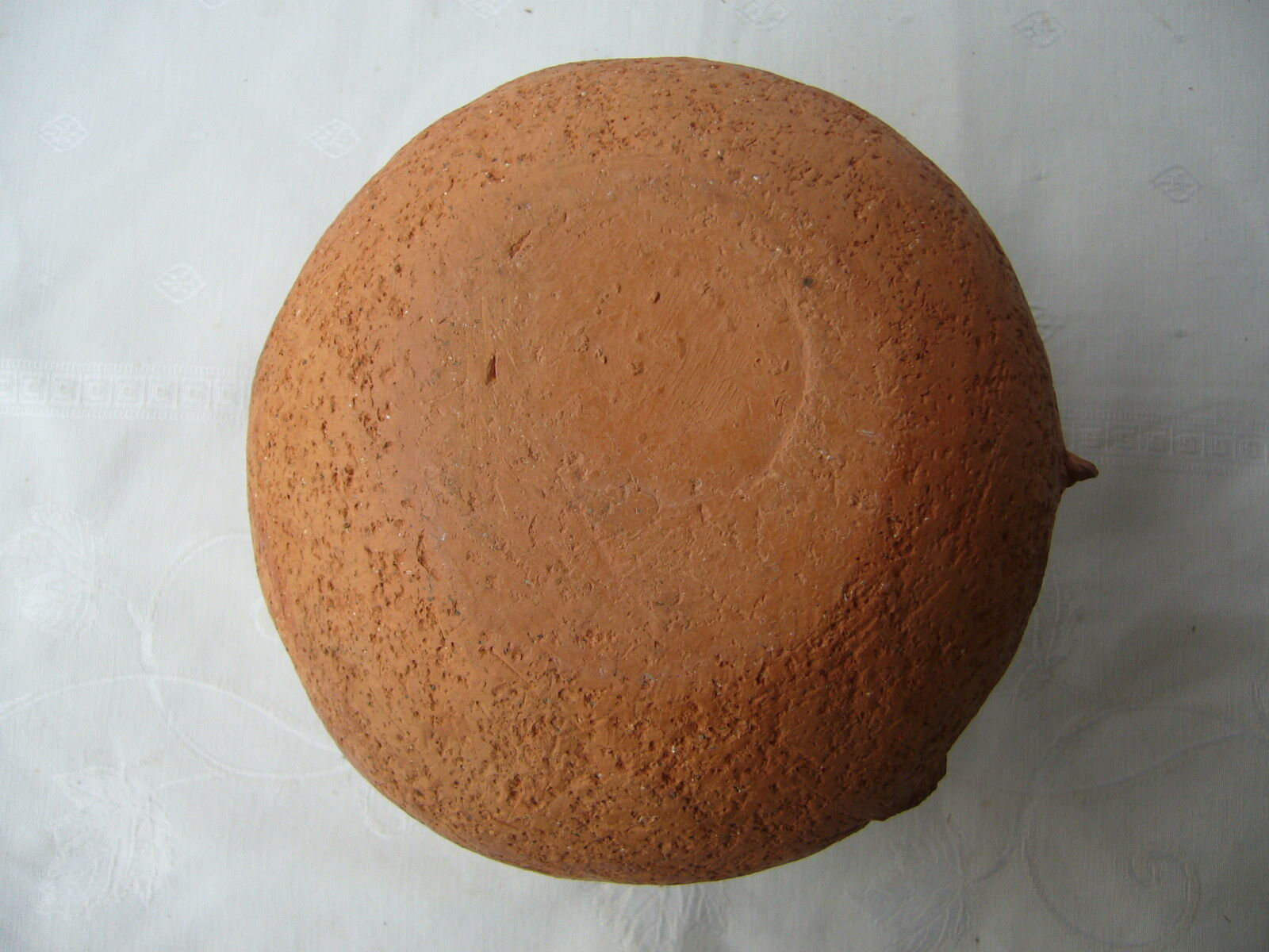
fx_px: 1283
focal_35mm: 35
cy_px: 476
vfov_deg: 40.7
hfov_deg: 52.6
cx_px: 634
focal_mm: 5.8
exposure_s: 1/200
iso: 80
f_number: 2.8
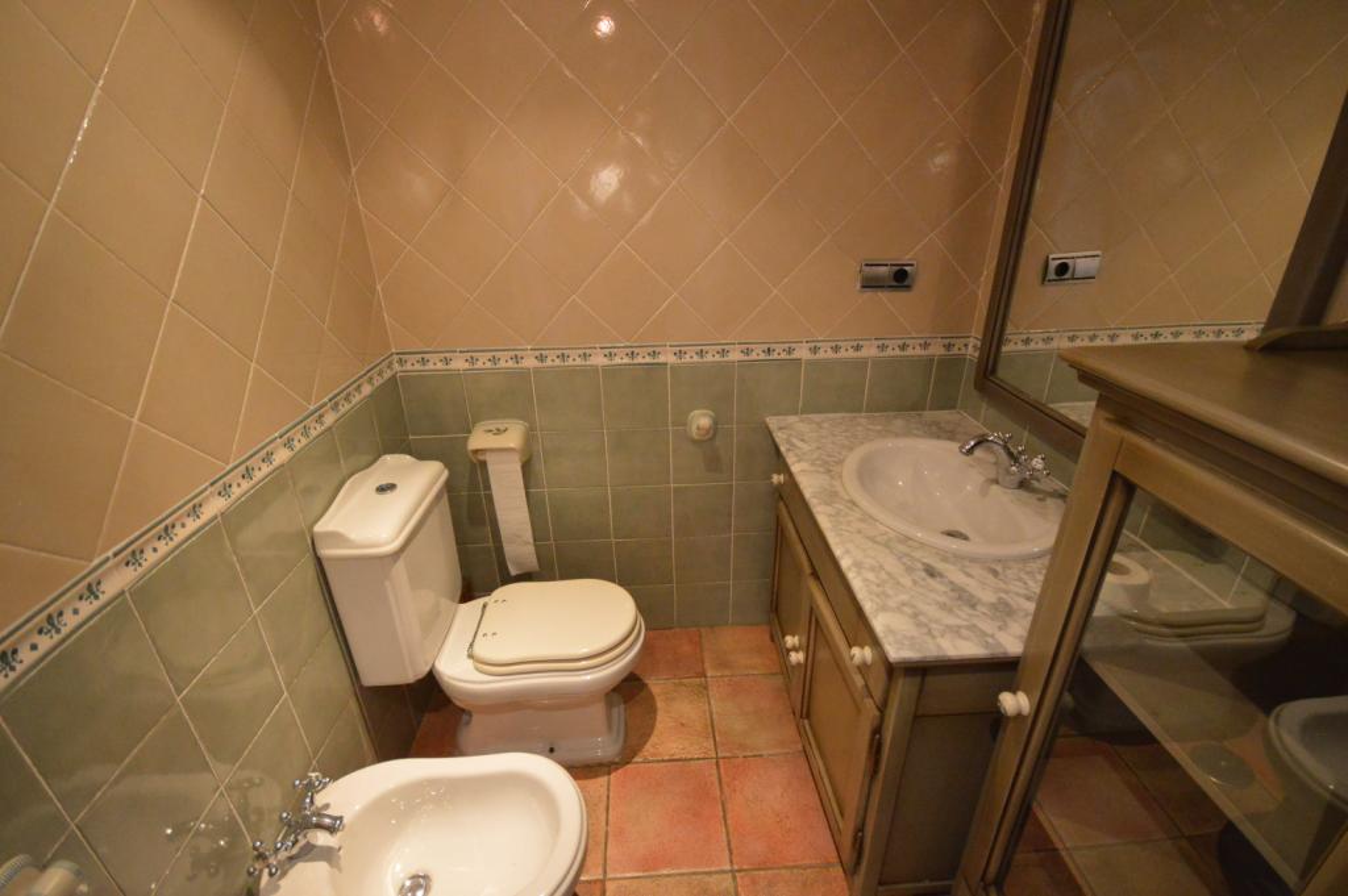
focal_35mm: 15
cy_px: 448
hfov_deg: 100.4
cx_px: 674
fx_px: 561
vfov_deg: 77.2
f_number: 4
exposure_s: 1/50
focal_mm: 10
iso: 3200
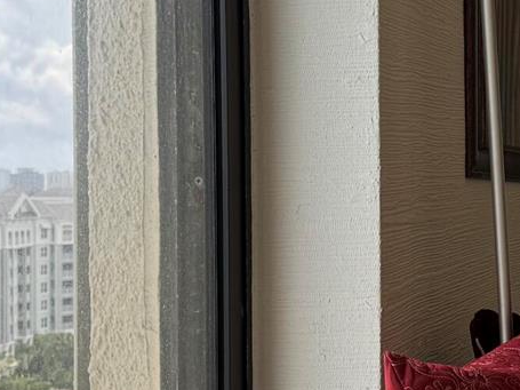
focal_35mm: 108
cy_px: 220
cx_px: 683
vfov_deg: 13.7
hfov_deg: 17.1
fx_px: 1622
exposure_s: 1/495
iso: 80
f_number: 1.78
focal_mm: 6.76
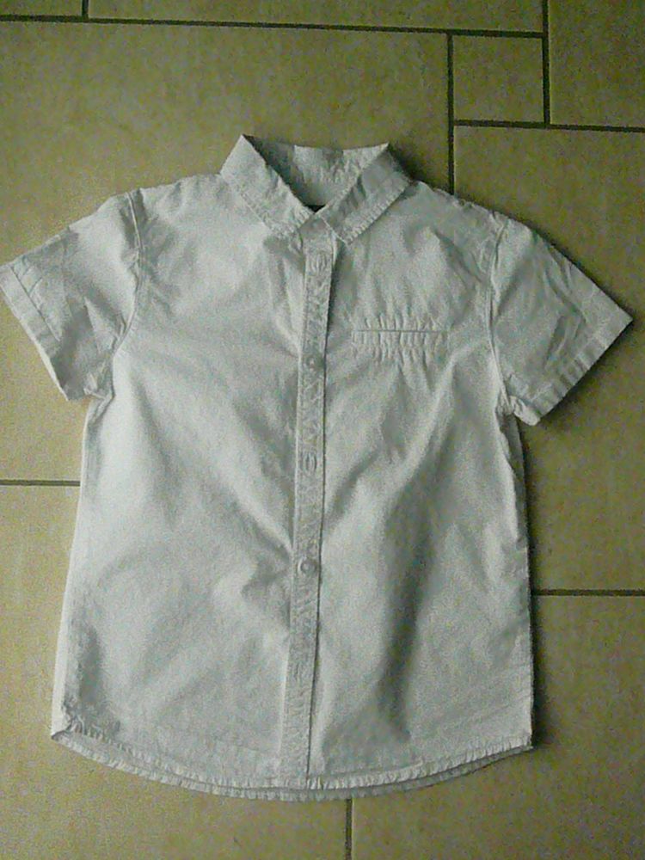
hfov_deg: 31.5
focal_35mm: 46
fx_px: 1143
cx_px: 322
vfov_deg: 41.2
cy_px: 430
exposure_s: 1/1000
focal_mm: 7.5
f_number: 10
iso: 3200
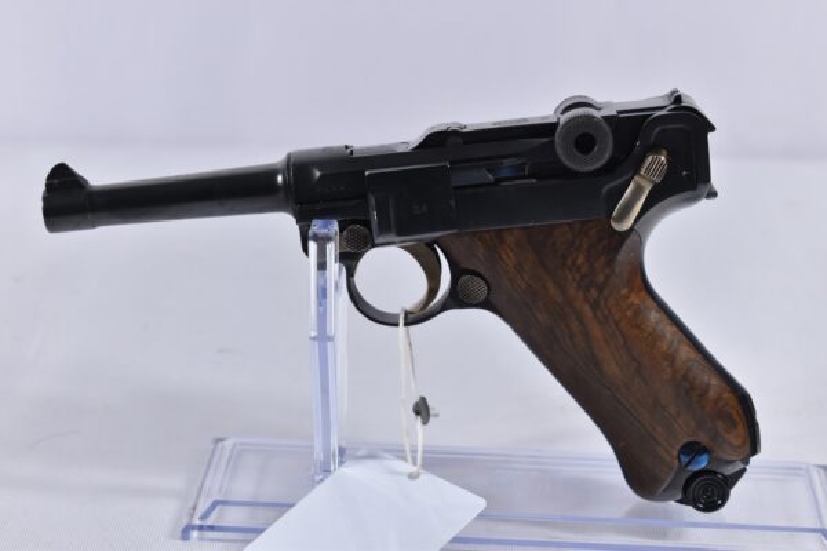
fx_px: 1895
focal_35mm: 82
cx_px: 414
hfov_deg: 24.6
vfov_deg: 16.6
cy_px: 276
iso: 640
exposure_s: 1/50
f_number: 5.6
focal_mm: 55
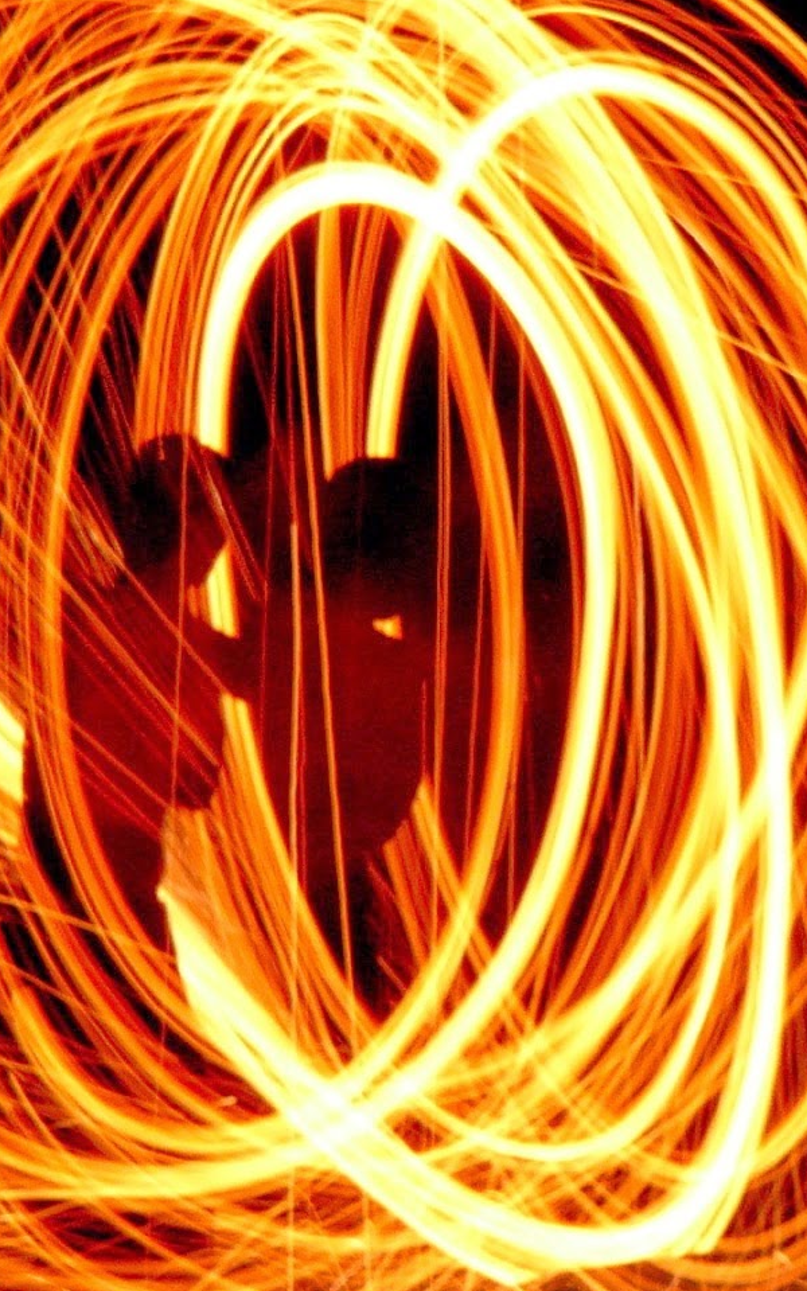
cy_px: 838
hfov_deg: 2.7
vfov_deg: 4.3
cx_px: 889
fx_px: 17102
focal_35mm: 486
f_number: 6.5
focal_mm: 35.8
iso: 100
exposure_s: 3.2
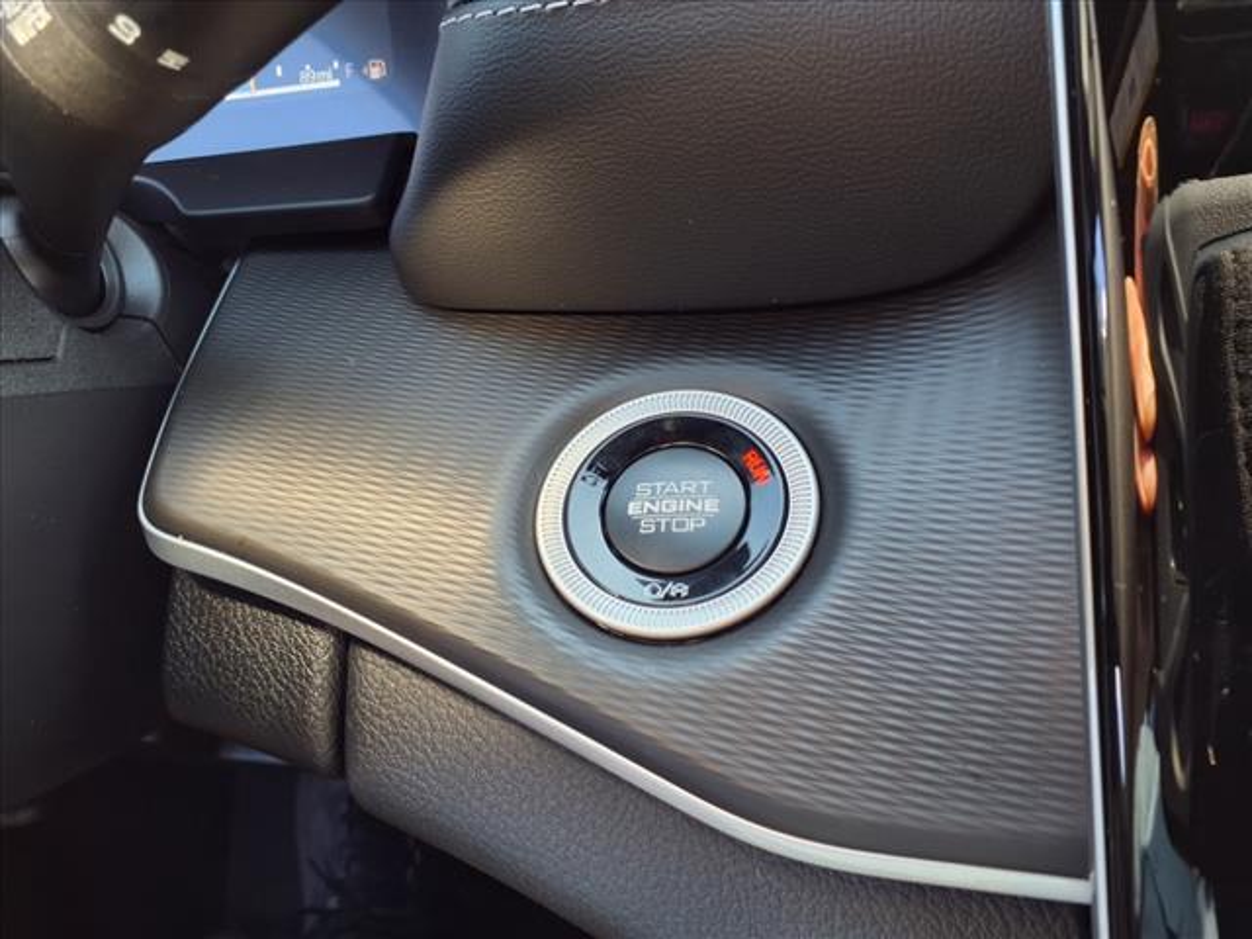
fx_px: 977
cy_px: 470
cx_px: 626
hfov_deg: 65.3
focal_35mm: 27
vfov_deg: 51.4
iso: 40
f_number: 1.9
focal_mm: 3.58
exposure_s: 1/40
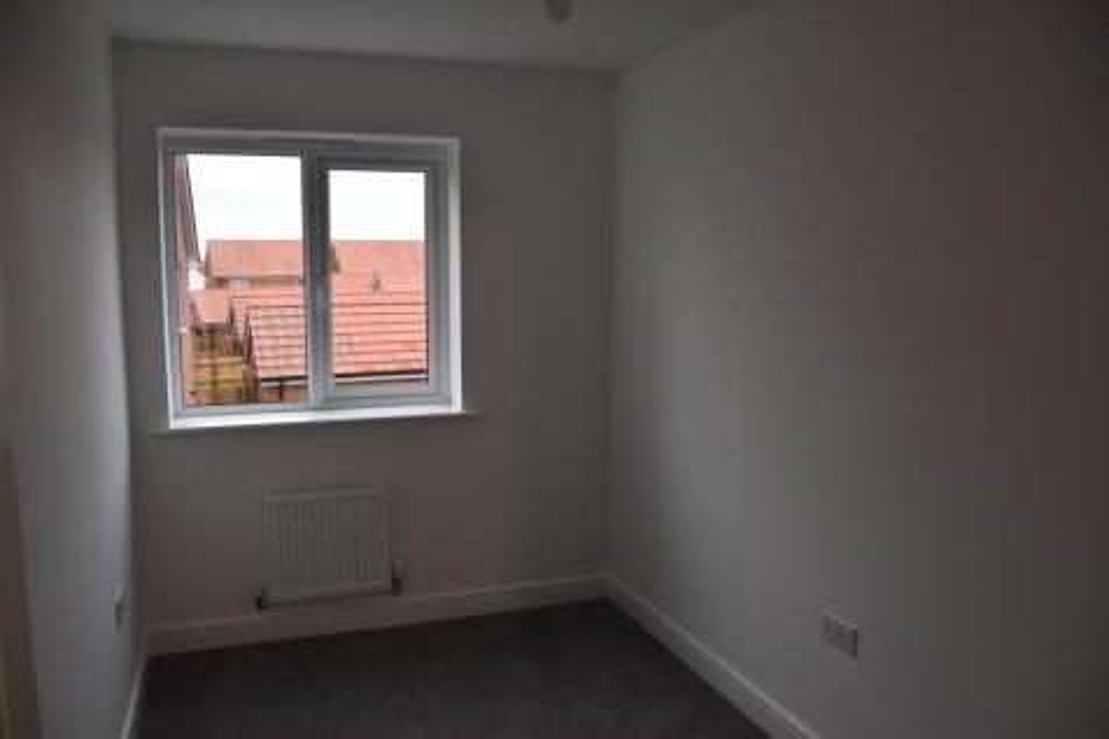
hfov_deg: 67.4
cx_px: 554
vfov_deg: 47.9
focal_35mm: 27
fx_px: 831
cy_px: 370
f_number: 4
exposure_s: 1/60
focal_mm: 18
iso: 400
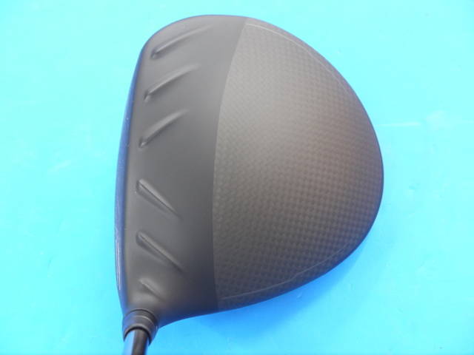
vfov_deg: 19.9
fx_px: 1013
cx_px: 237
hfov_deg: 26.3
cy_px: 178
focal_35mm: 74
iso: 800
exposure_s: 1/30
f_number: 5.4
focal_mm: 37
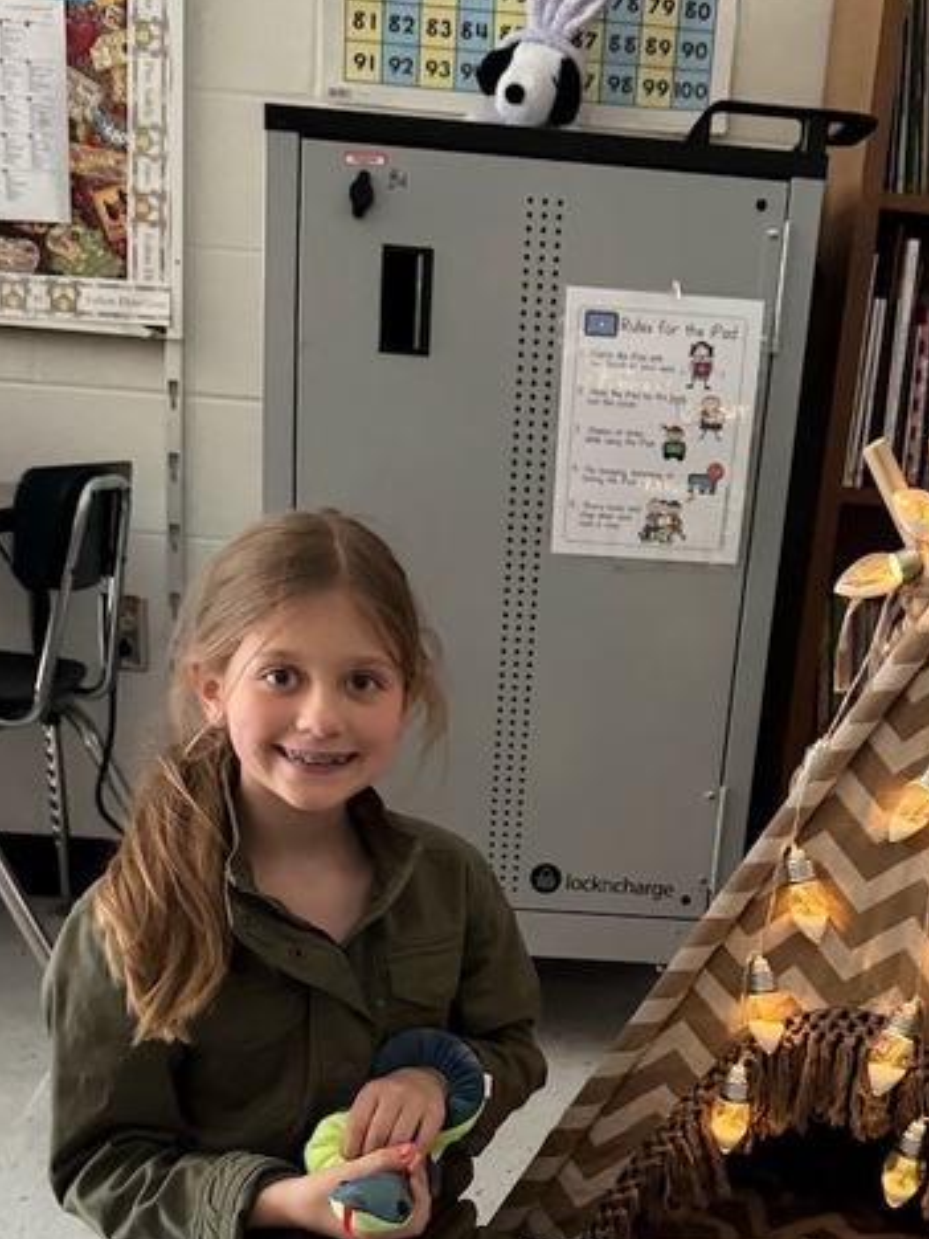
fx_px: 1467
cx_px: 572
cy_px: 913
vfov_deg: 44.4
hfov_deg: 35.0
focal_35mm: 41
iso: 1250
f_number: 1.78
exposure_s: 1/30
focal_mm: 6.76
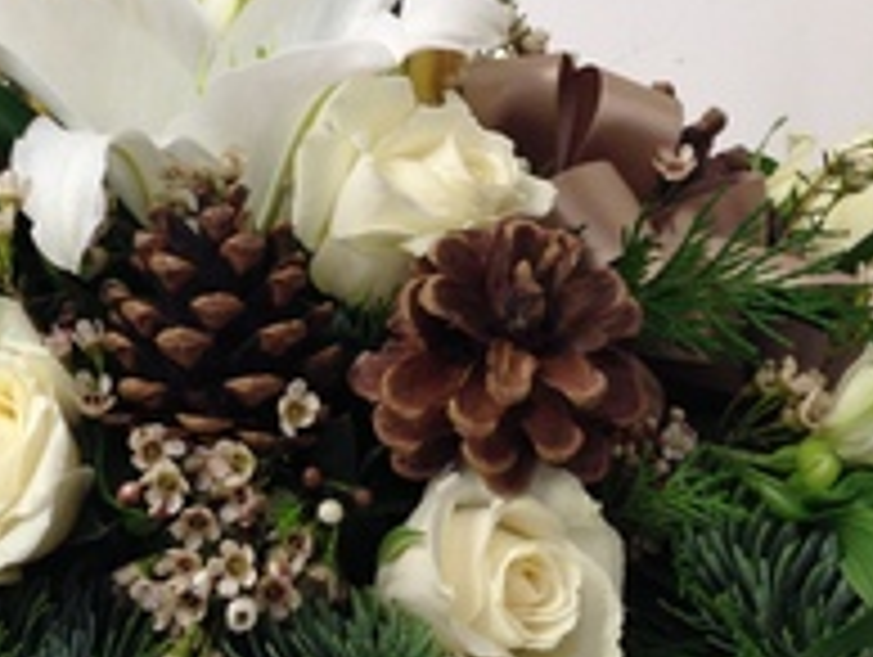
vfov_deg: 17.3
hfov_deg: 22.7
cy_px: 128
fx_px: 2146
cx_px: 189
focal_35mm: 85
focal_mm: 4.12
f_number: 2.4
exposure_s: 1/20
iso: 125
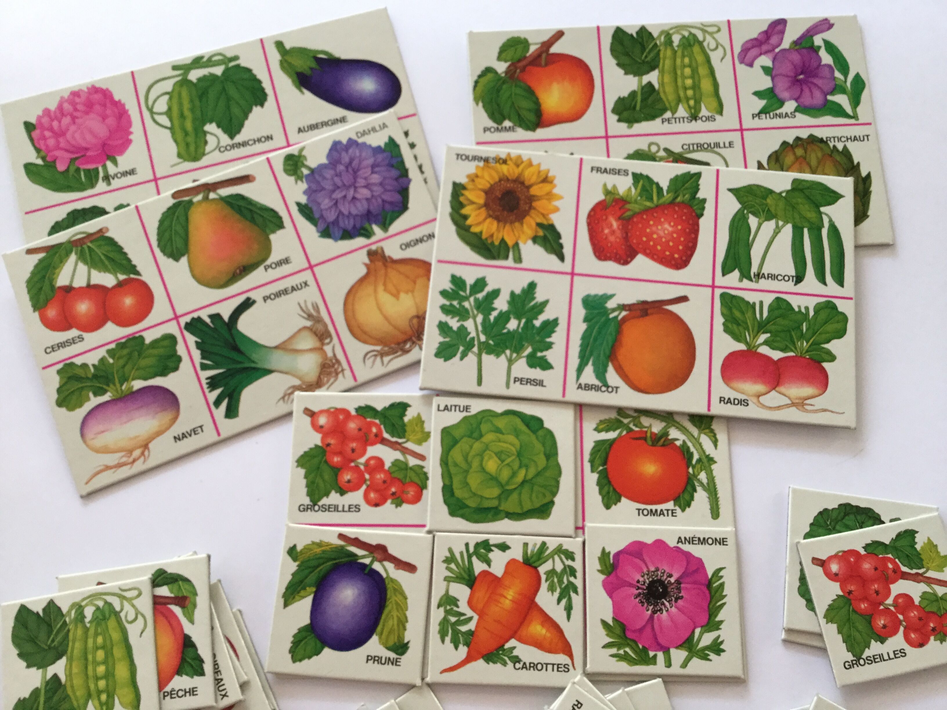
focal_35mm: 31
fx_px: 848
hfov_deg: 58.4
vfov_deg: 45.4
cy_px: 355
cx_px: 474
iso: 100
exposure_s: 1/33
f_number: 2.4
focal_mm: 3.3
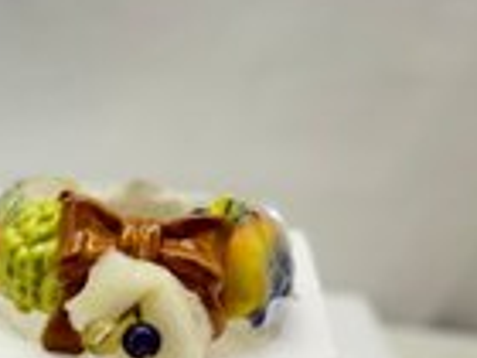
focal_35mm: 59
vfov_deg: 24.0
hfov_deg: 29.4
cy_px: 336
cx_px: -49
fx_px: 813
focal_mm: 6.76
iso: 80
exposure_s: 1/352
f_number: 1.78
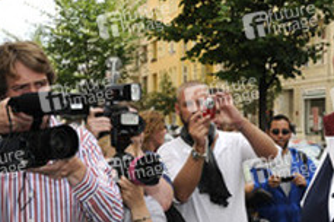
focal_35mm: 69
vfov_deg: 19.7
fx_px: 639
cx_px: 241
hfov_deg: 28.9
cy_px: 131
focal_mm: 35
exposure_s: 1/250
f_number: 9
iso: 320
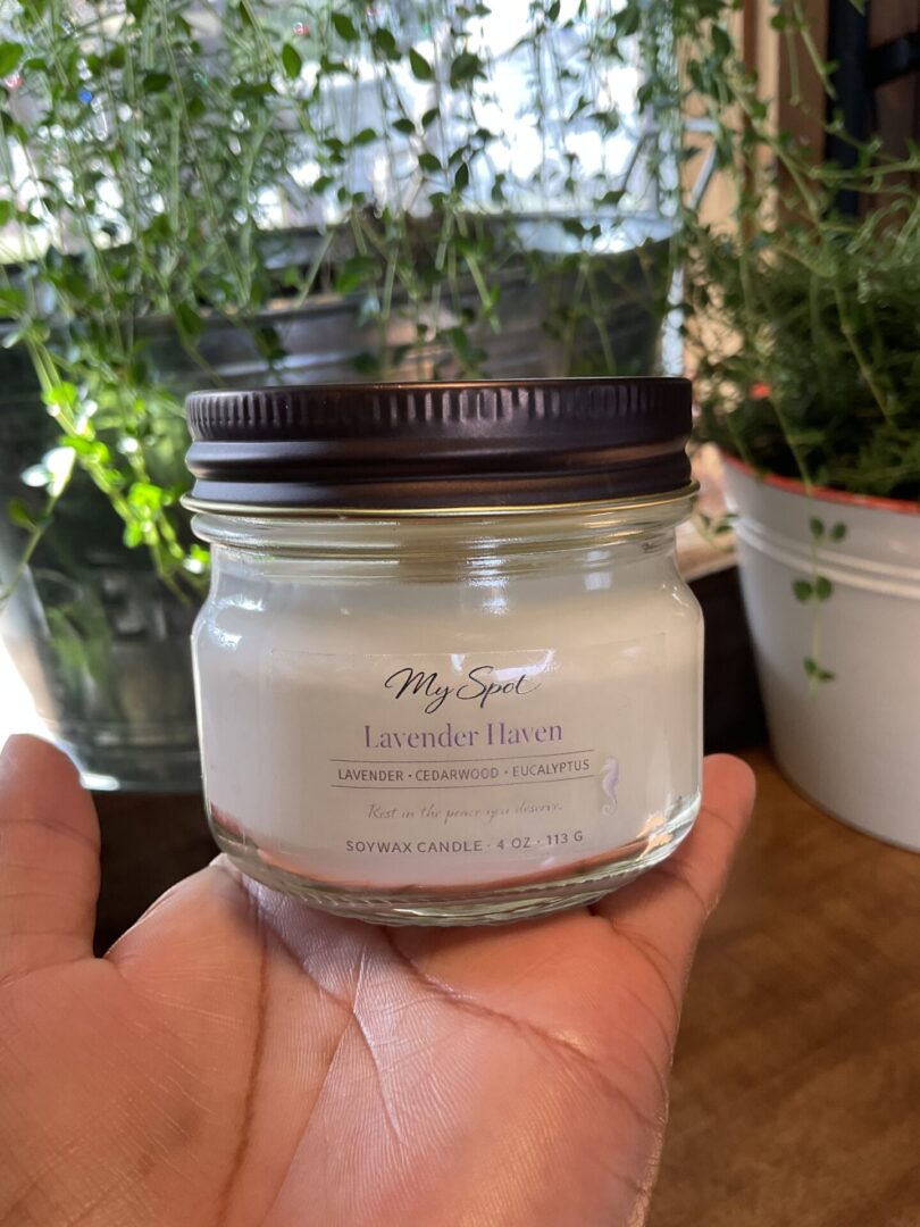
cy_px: 614
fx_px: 1028
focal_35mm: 29
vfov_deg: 61.7
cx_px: 460
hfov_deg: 48.2
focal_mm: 3
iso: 40
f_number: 1.8
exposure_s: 1/60
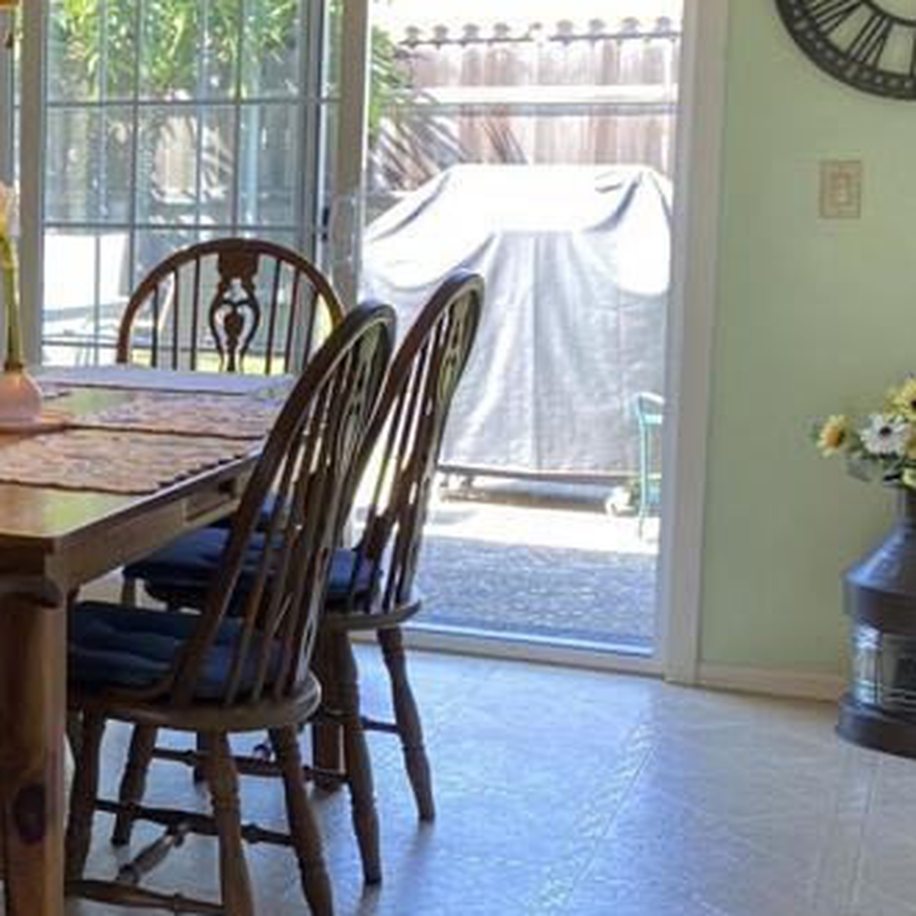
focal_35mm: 71
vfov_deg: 24.3
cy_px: 371
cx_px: -180
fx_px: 2126
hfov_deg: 22.4
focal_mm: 4.25
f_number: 1.8
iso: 100
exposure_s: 1/120
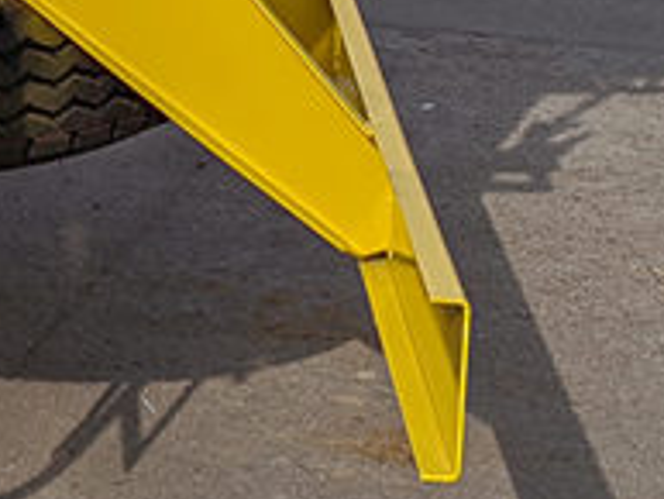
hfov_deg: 13.4
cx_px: -55
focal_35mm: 145
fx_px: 2783
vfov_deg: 9.5
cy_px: -509
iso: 50
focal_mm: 5.52
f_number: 1.9
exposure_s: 1/5155
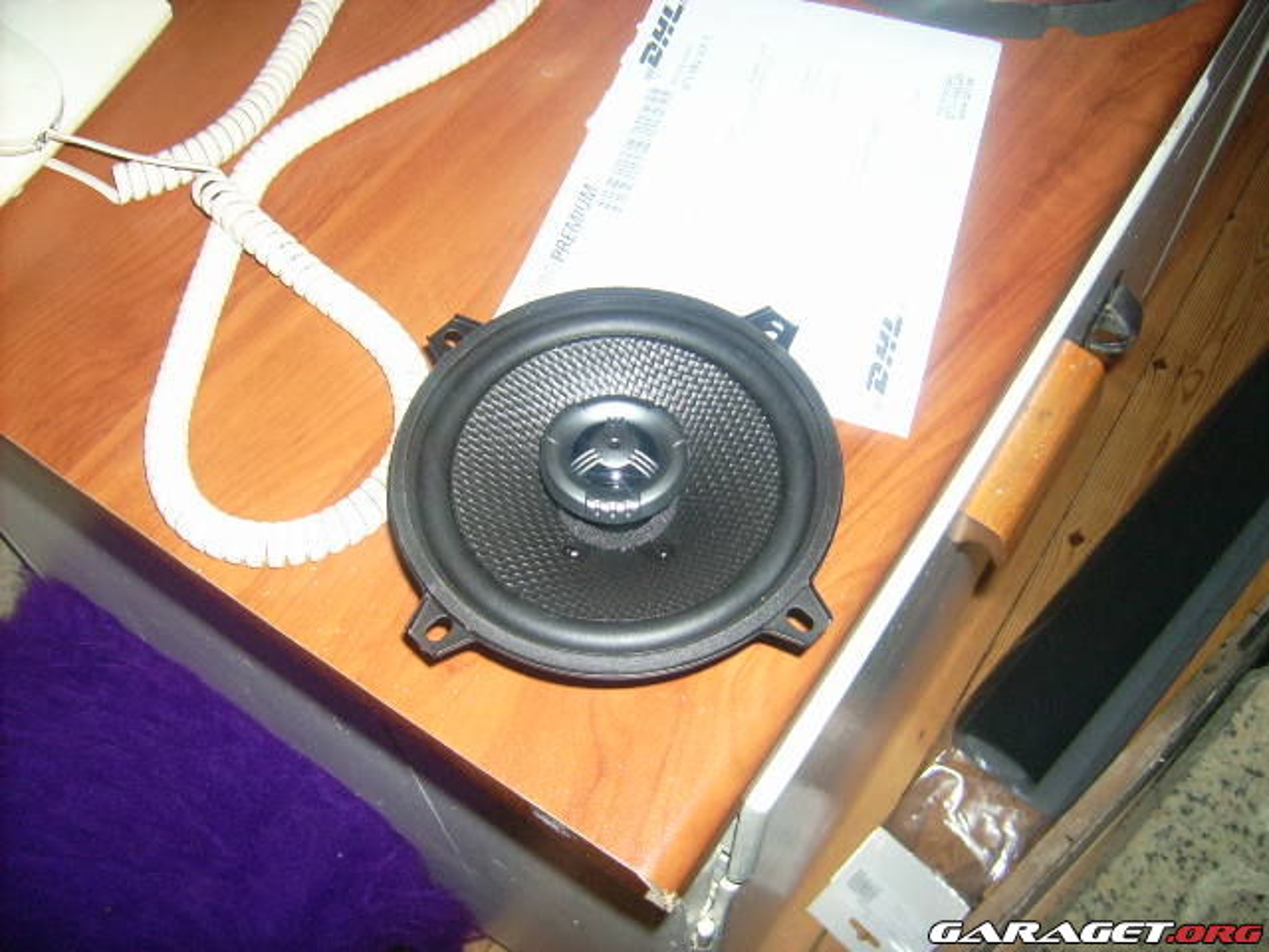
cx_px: 634
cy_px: 476
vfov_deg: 40.7
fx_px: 1283
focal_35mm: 35
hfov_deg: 52.6
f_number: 2.8
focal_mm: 5.95
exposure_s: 1/60
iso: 100
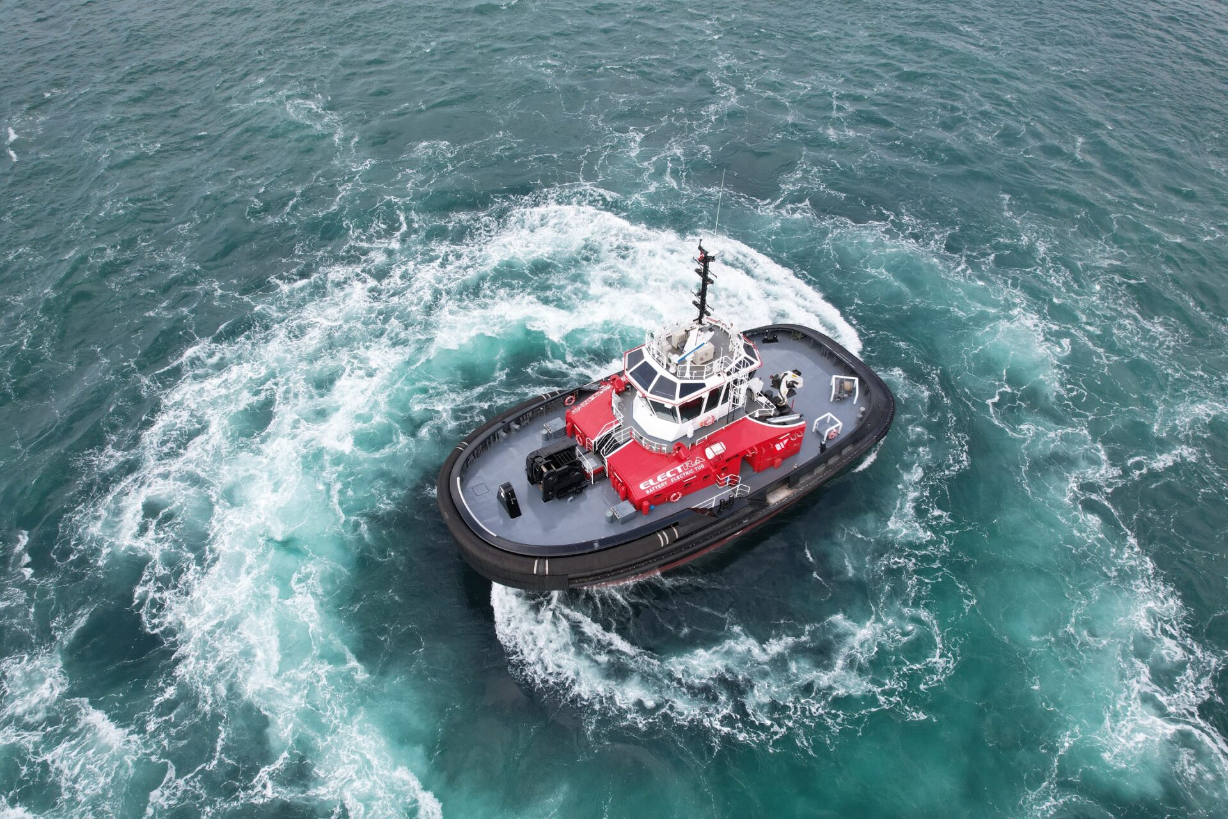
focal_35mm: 22
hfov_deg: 78.6
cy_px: 410
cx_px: 614
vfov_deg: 57.3
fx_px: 751
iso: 200
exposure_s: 1/1000
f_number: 2.8
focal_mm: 8.38
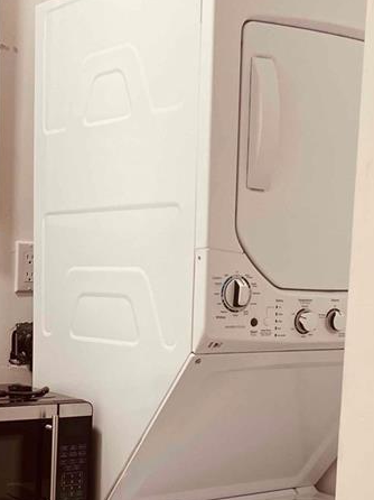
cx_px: 133
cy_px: 389
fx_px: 1009
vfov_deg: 27.3
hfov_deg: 20.9
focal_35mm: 70
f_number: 1.6
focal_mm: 5.1
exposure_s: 1/121
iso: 100
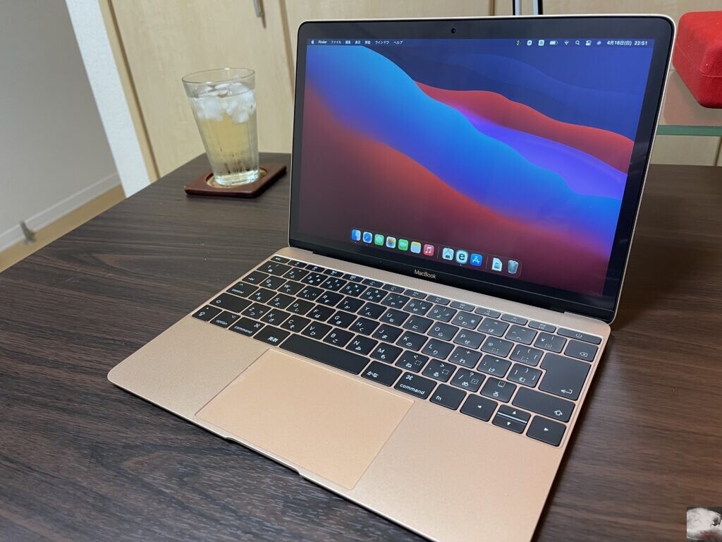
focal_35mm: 26
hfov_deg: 67.3
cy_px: 271
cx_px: 361
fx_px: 542
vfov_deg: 53.1
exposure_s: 1/60
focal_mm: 5.1
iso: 250
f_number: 1.6
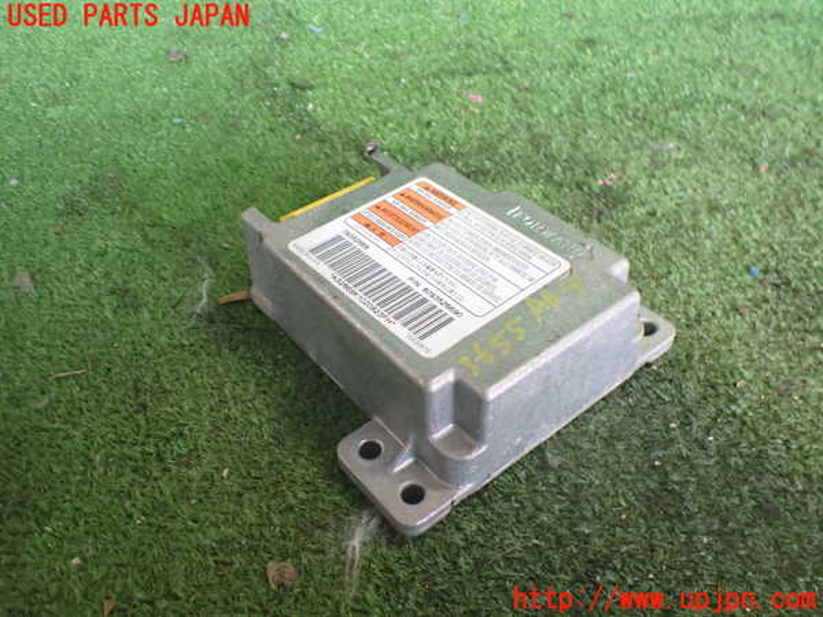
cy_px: 308
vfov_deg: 46.8
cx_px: 412
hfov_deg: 60.0
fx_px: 713
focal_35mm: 30
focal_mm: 5.4
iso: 800
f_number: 2.3
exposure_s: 1/125
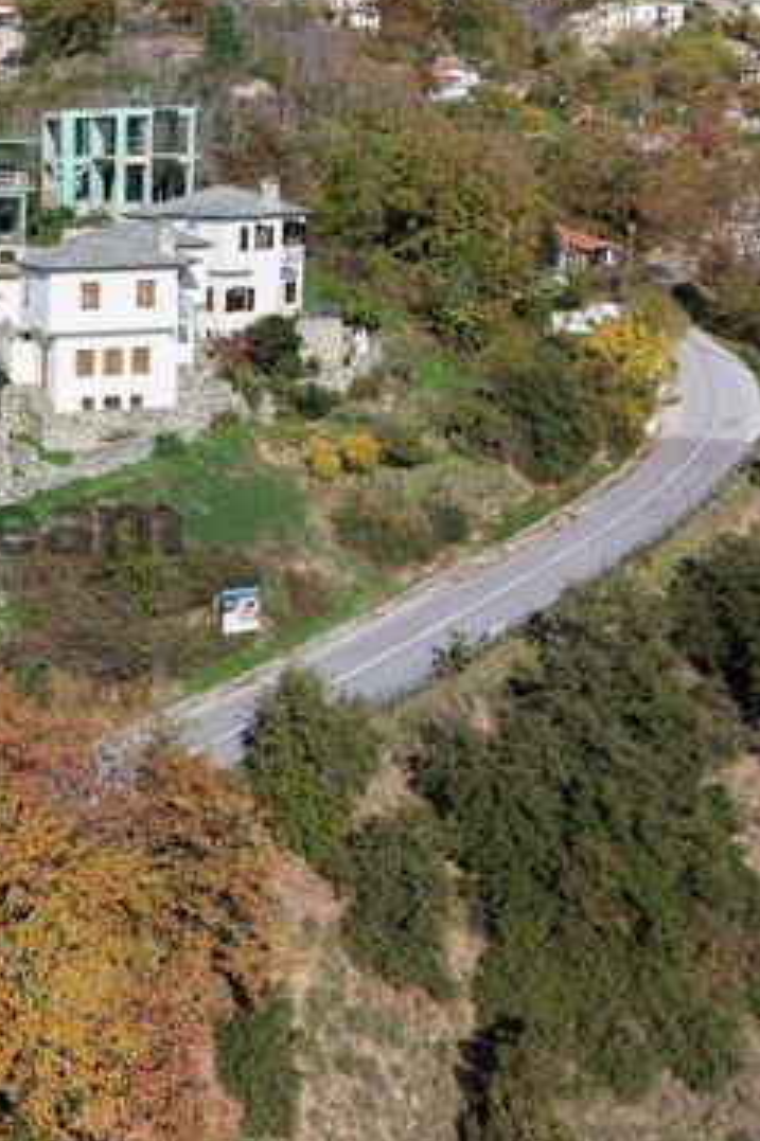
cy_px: 413
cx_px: -100
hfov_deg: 25.3
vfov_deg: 40.0
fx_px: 1553
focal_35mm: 49
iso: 200
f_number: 1.8
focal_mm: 8.67
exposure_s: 1/6000
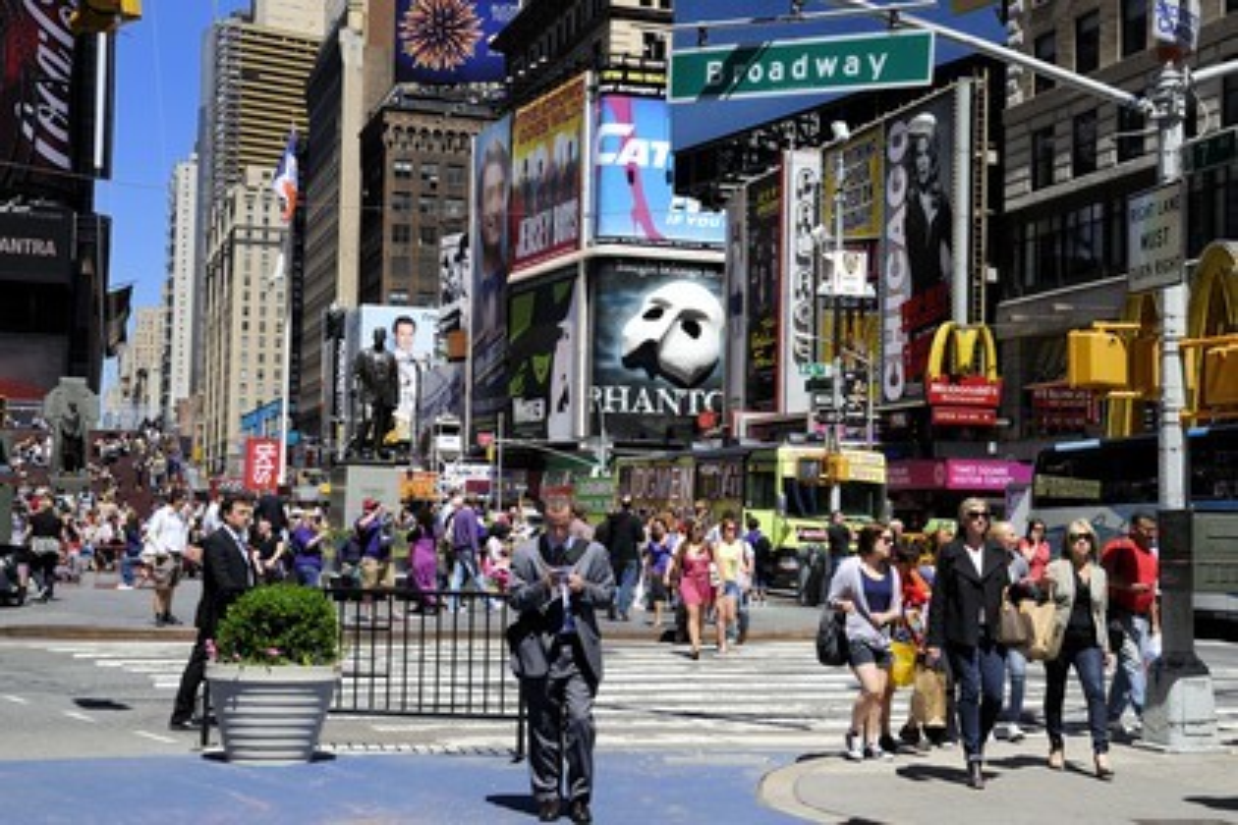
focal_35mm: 50
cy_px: 412
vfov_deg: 27.0
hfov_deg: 39.6
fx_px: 1719
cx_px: 619
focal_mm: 50
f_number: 10
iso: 200
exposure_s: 1/250
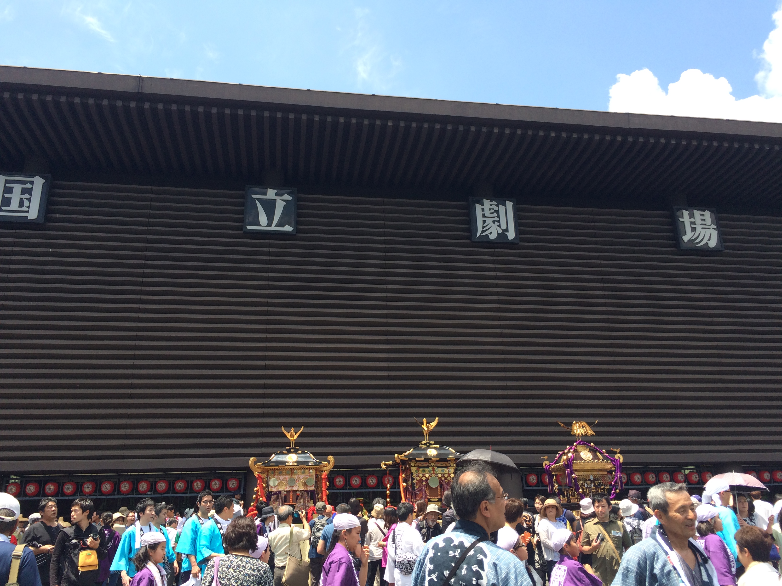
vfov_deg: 48.2
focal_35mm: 29
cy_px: 293
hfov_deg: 61.7
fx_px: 655
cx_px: 391
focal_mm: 4.15
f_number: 2.2
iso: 32
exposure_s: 1/954
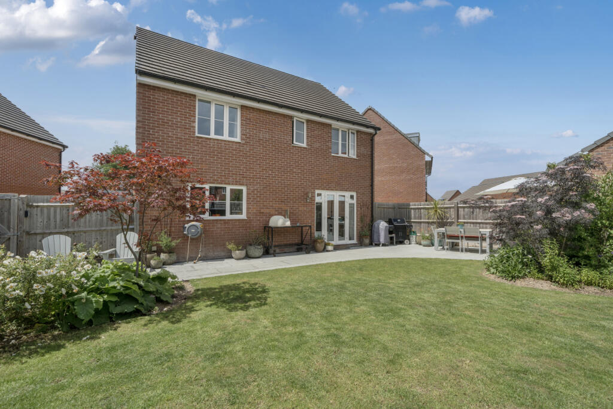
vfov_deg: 77.3
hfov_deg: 100.4
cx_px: 306
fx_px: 255
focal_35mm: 15
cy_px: 204
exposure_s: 1/1600
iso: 400
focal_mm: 15
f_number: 8
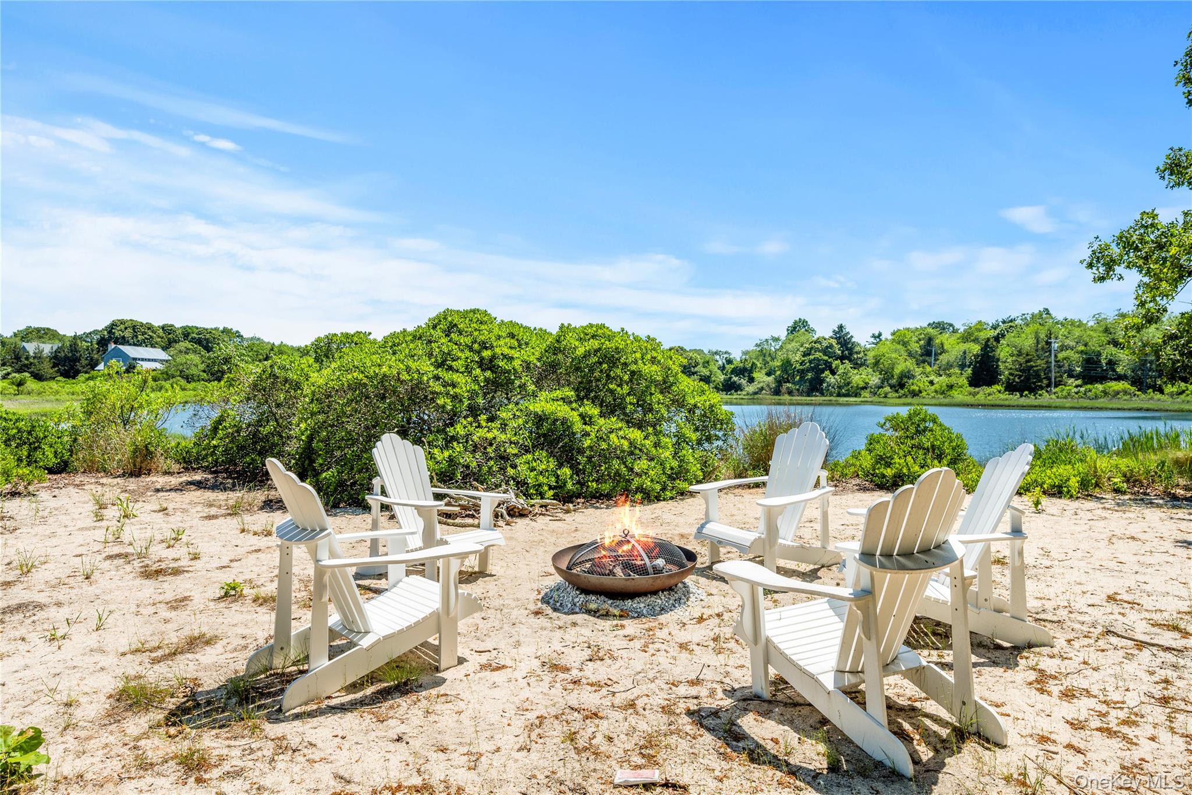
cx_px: 596
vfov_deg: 56.1
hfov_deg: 77.3
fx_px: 745
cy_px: 398
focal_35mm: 22
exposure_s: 1/500
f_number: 8
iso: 100
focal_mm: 22.5
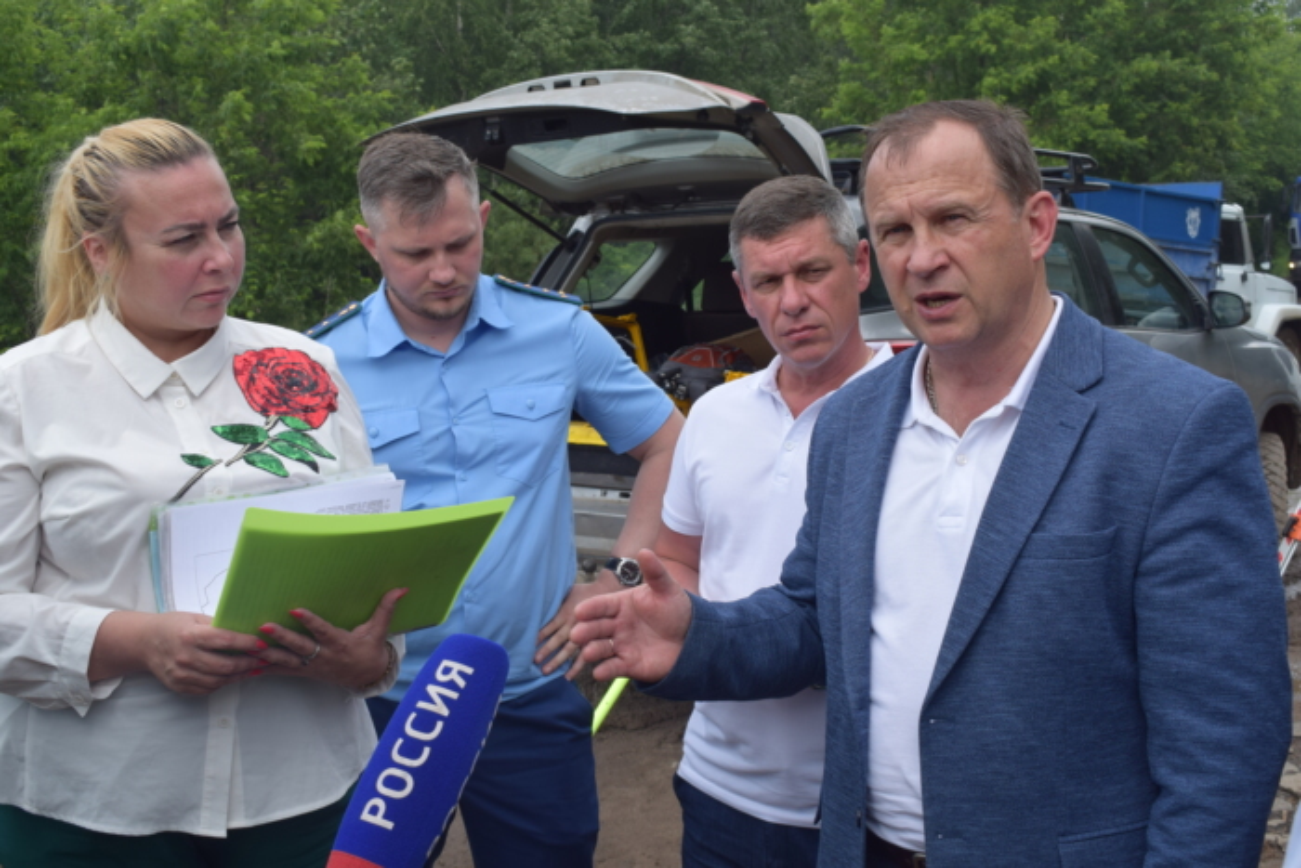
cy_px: 434
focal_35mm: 45
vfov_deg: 29.9
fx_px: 1626
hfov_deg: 43.6
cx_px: 650
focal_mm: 30
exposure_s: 1/320
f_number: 9
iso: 200
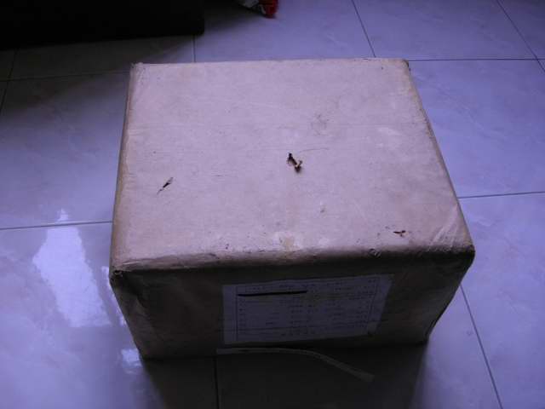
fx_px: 598
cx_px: 272
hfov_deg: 49.0
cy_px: 204
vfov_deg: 37.7
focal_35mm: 38
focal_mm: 7.8
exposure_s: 1/160
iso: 64
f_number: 2.8
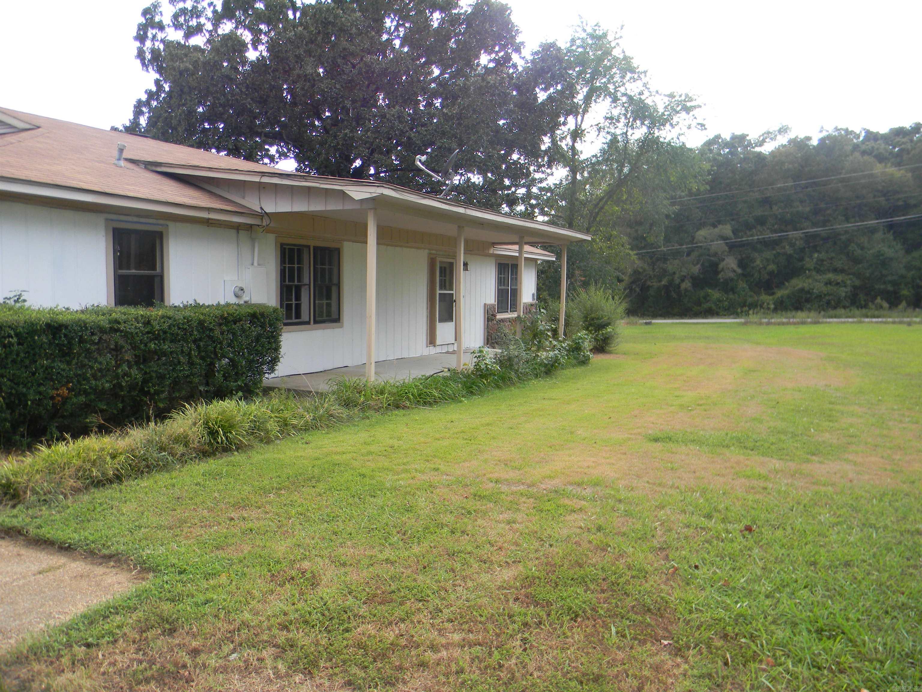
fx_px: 746
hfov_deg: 63.4
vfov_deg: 49.7
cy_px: 346
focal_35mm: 28
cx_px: 461
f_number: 3.5
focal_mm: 5
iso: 80
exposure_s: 1/218
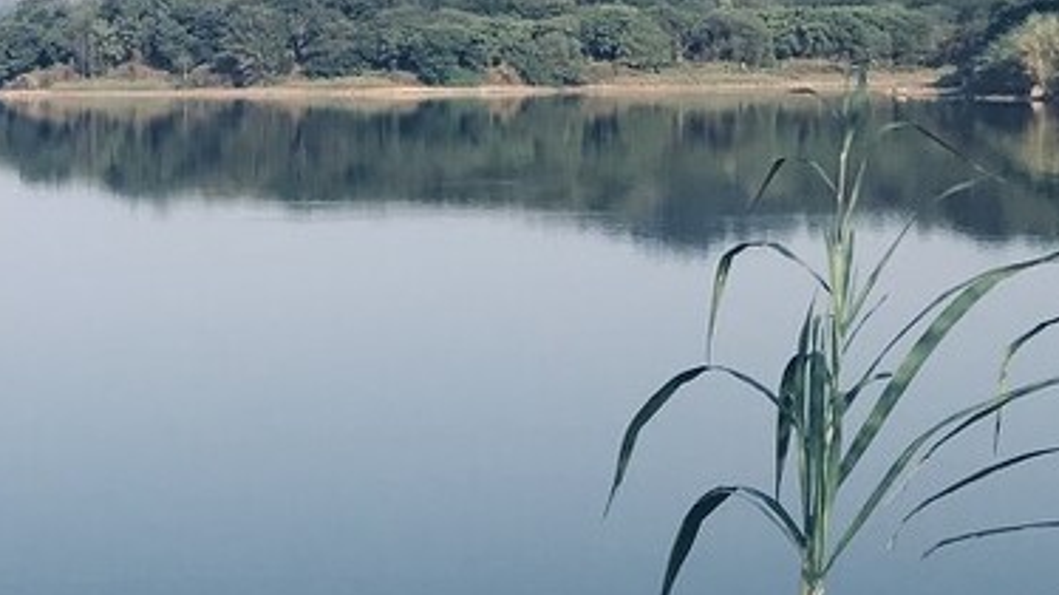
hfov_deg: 21.1
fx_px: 2751
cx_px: 14
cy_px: 68
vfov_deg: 12.3
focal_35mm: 98
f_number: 1.8
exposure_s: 1/1880
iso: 20
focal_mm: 3.99
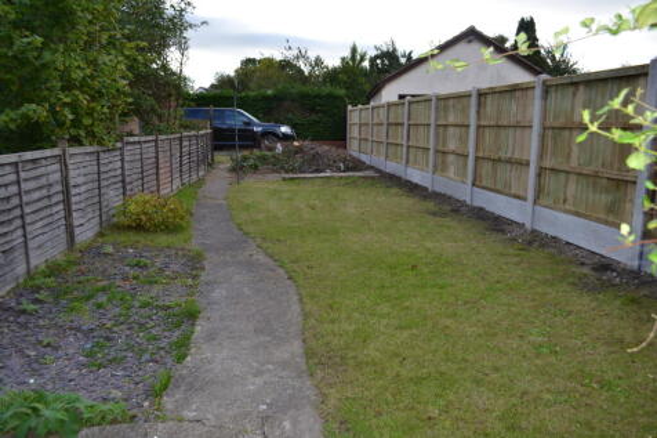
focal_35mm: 27
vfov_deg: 47.9
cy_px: 219
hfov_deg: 67.4
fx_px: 493
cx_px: 328
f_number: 5
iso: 100
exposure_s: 1/200
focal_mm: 18
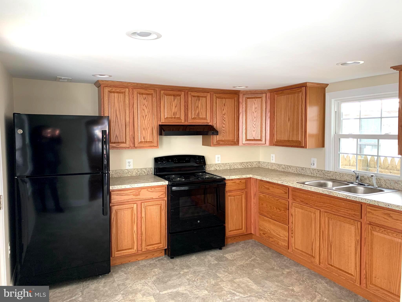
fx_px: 302
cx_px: 201
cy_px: 151
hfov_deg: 67.3
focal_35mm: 26
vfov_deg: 53.1
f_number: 1.8
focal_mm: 4.25
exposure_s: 1/96
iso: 100
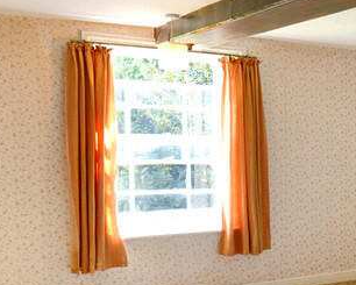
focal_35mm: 47
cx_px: 300
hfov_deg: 37.6
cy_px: 333
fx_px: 495
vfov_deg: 28.4
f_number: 8
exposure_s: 1/15
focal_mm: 10
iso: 500
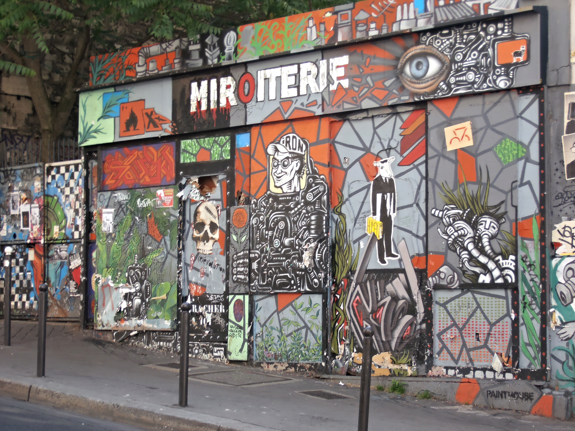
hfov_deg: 25.0
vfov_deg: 18.9
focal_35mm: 78
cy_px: 216
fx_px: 1296
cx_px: 288
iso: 80
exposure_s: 1/80
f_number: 4.8
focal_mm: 13.8
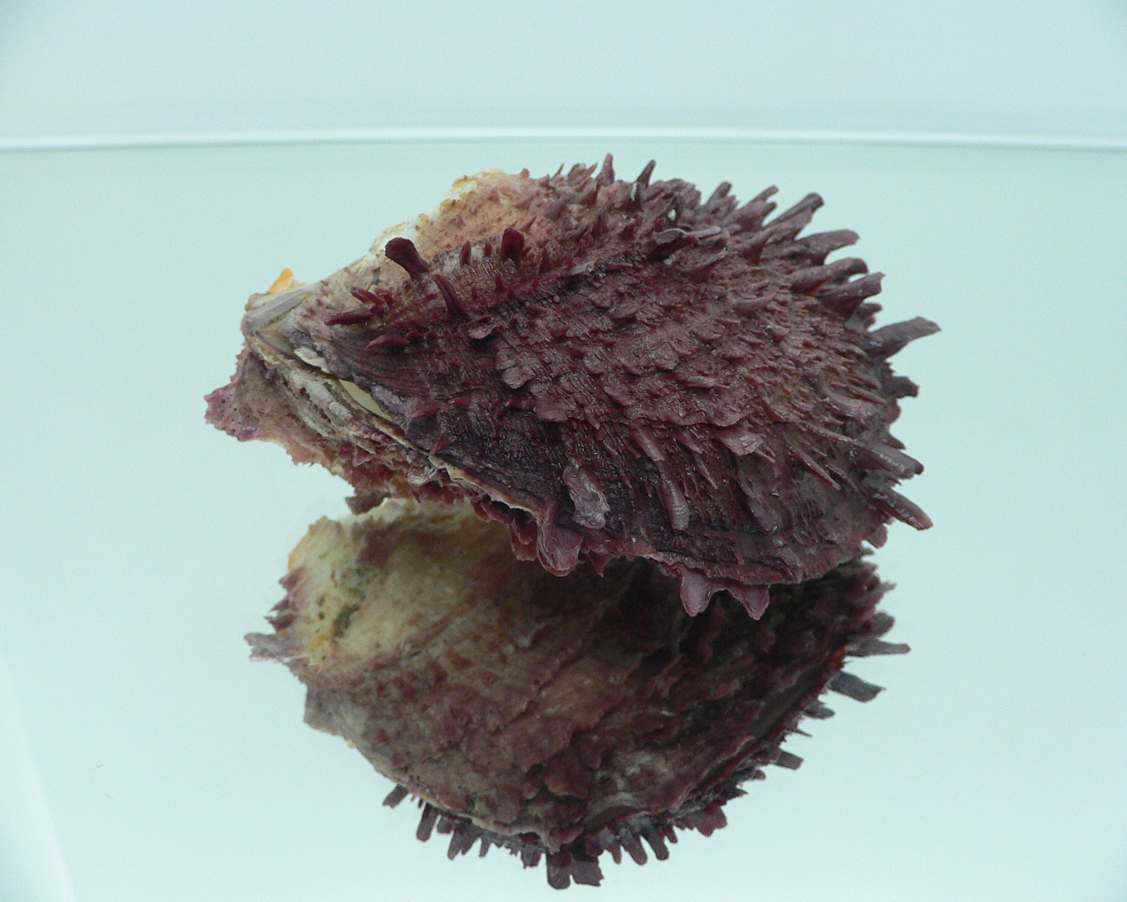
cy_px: 449
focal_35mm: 37
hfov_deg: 49.1
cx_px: 564
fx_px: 1234
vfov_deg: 40.1
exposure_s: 1/60
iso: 150
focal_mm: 4.6
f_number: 2.8
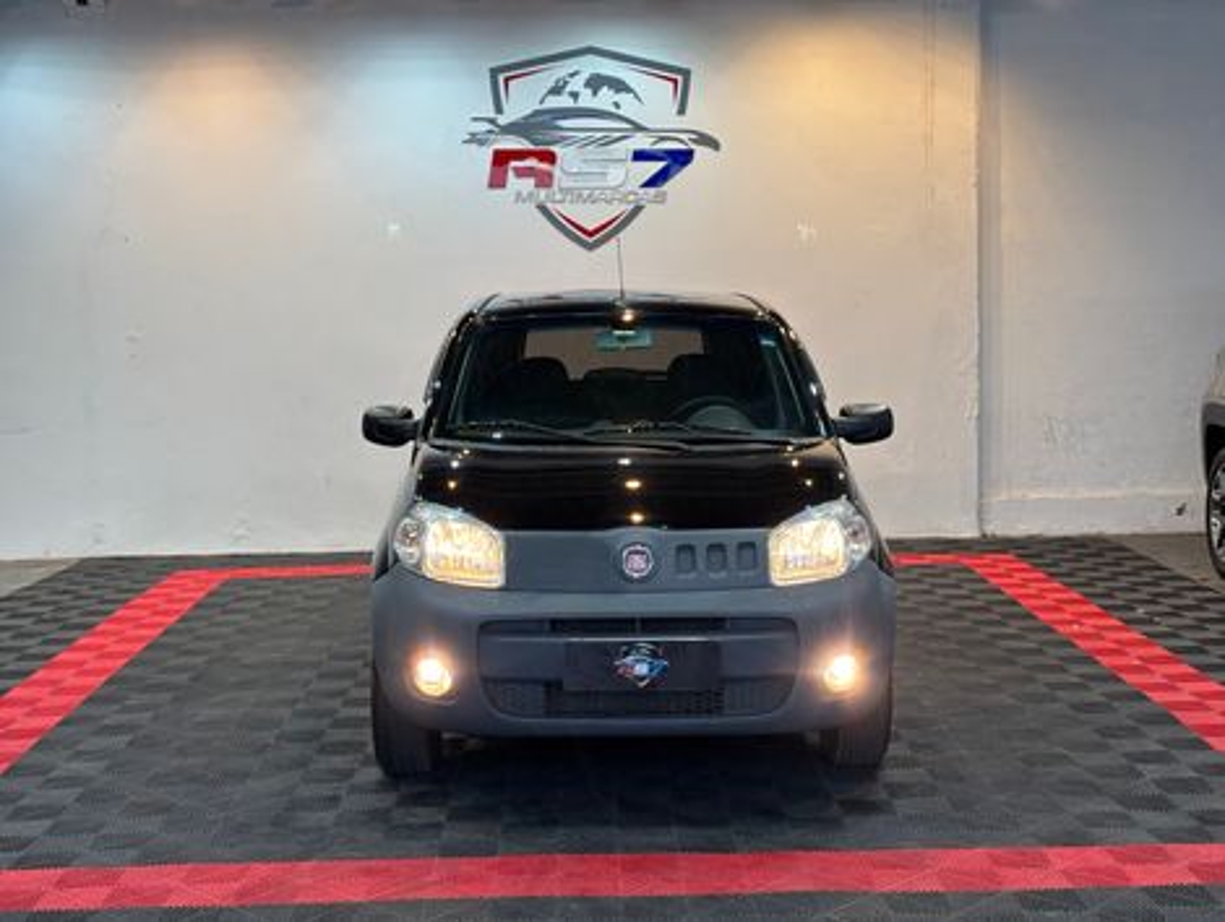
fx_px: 1843
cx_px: 612
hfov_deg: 36.8
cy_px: 461
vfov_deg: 28.1
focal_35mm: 52
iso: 50
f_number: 1.6
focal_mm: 5.96
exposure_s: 1/120
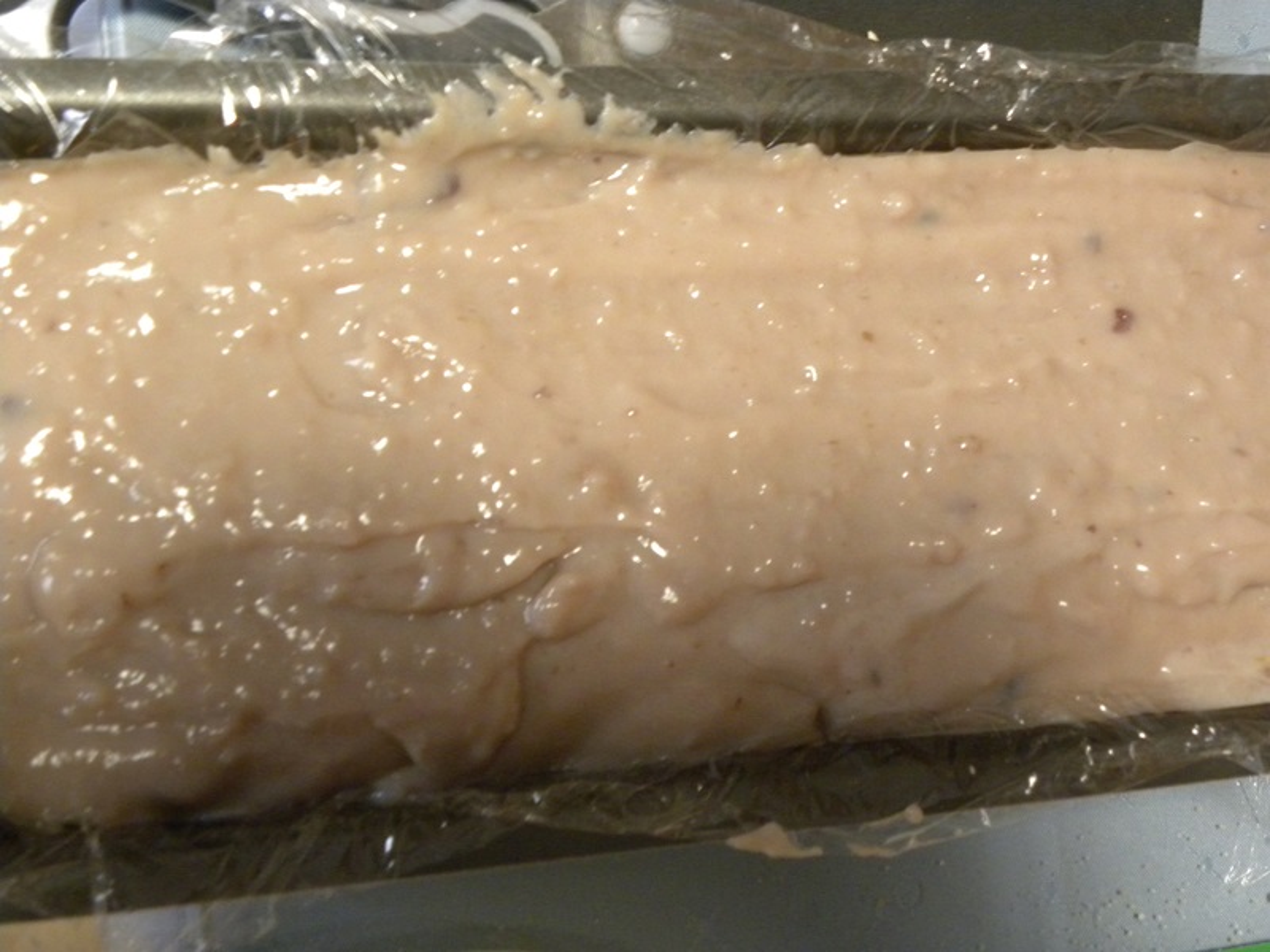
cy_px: 476
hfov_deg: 36.8
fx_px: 1908
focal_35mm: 52
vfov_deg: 28.0
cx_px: 635
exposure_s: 1/25.4
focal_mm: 9.2
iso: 400
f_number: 3.5
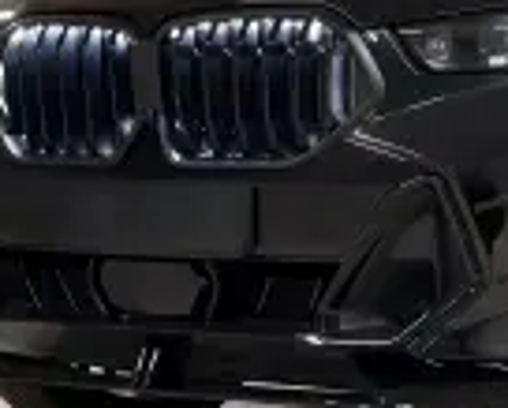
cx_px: 519
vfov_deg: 12.4
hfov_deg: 15.2
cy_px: 71
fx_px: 1866
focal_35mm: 124
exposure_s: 1/120
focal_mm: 6.76
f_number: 1.78
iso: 1250
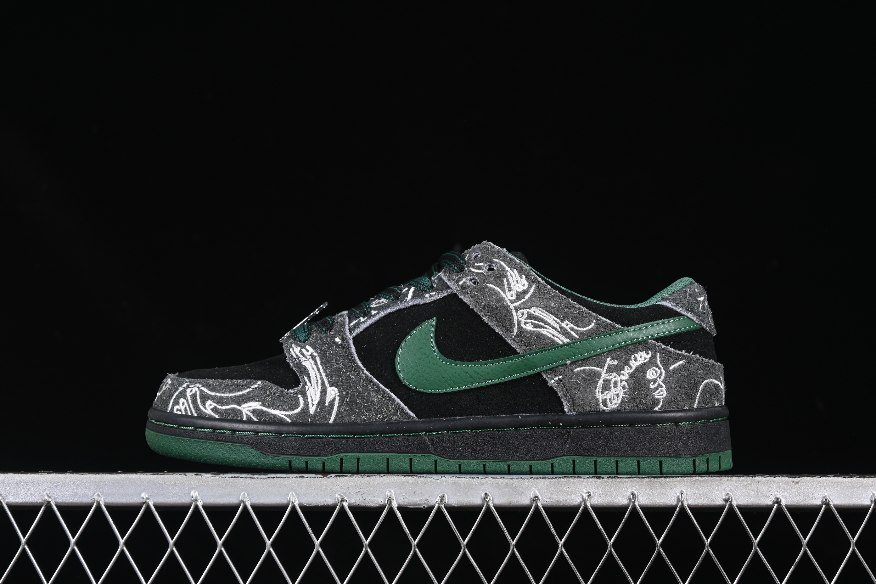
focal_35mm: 75
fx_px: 1825
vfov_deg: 18.2
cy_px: 292
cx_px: 438
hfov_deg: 27.0
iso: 160
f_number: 6.3
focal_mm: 50
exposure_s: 1/60
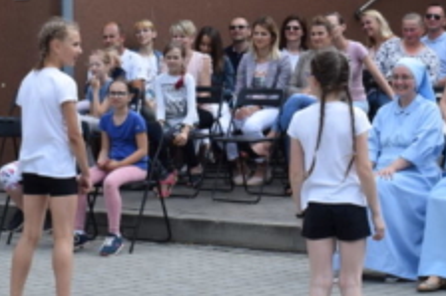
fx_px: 1807
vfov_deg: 9.3
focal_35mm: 146
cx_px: 285
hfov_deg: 14.1
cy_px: -3
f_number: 8
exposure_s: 1/250
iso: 200
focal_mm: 34
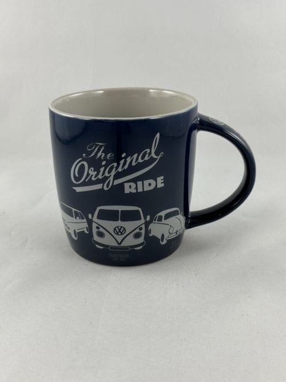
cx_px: 143
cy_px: 191
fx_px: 529
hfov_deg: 30.3
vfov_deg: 39.7
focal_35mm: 48
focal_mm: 6.86
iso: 64
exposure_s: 1/100
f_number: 1.78
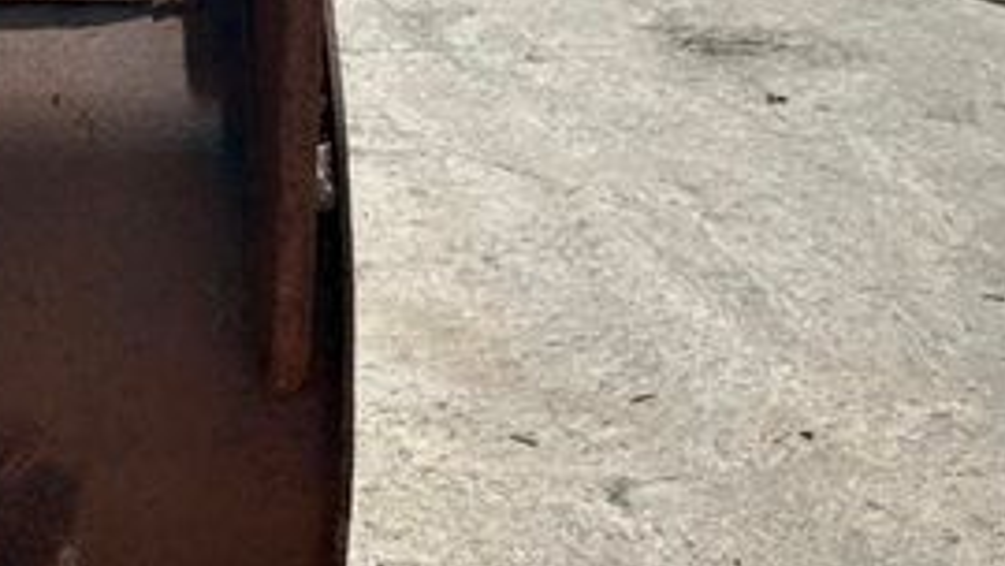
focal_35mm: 58
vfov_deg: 20.6
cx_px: -11
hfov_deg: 32.9
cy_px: 156
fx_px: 1546
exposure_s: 1/4762
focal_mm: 6.86
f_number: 1.78
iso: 80
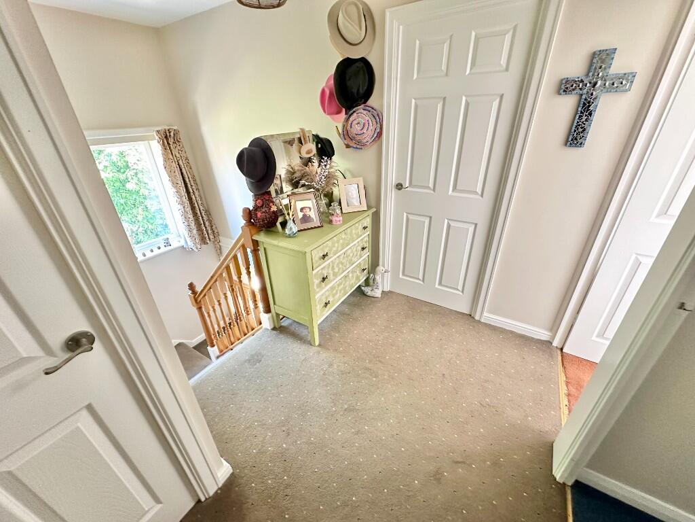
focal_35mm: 14
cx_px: 348
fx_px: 281
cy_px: 261
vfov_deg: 85.7
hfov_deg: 102.1
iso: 640
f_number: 2.2
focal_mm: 2.22
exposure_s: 1/60
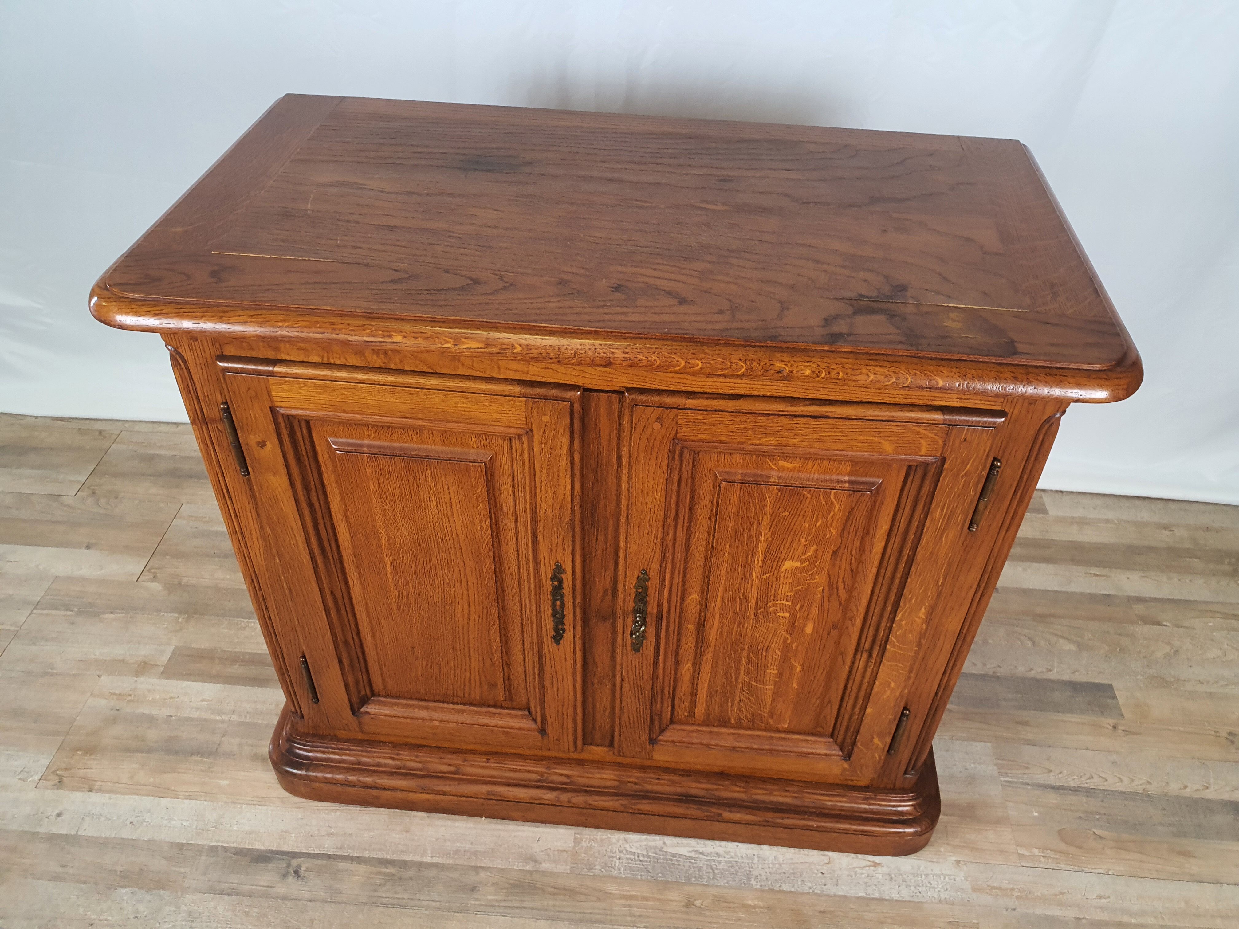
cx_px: 620
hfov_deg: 67.3
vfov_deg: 53.1
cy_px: 464
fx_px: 931
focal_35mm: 26
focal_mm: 4.3
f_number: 2.4
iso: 320
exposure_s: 1/50
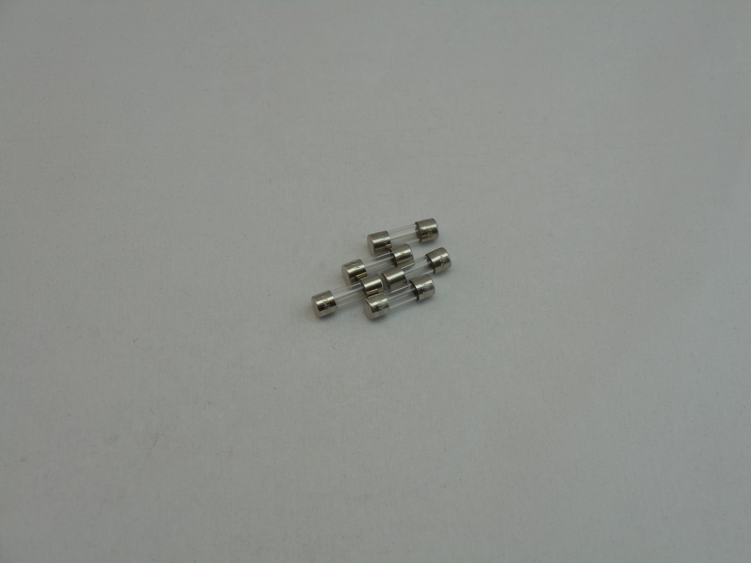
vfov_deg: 19.1
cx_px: 376
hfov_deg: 25.3
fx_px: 1671
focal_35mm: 77
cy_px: 282
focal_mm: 13.8
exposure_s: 1/50
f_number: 5.5
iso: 80
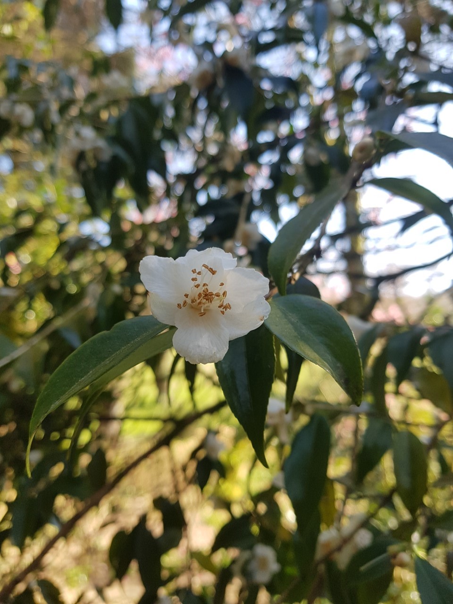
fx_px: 454
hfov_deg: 53.1
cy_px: 302
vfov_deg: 67.3
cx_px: 226
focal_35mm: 26
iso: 50
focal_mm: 4.2
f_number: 1.7
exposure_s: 1/231
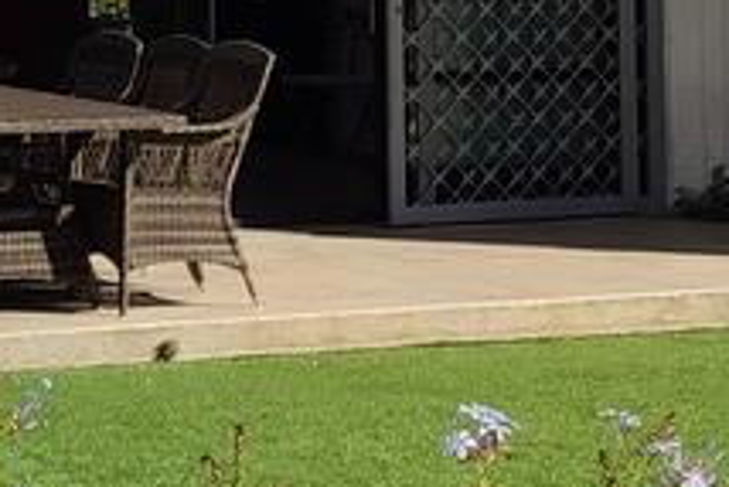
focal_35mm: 149
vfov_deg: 8.9
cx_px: 347
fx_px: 3019
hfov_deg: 13.8
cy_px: -307
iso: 50
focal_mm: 5.89
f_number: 1.89
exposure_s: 1/984
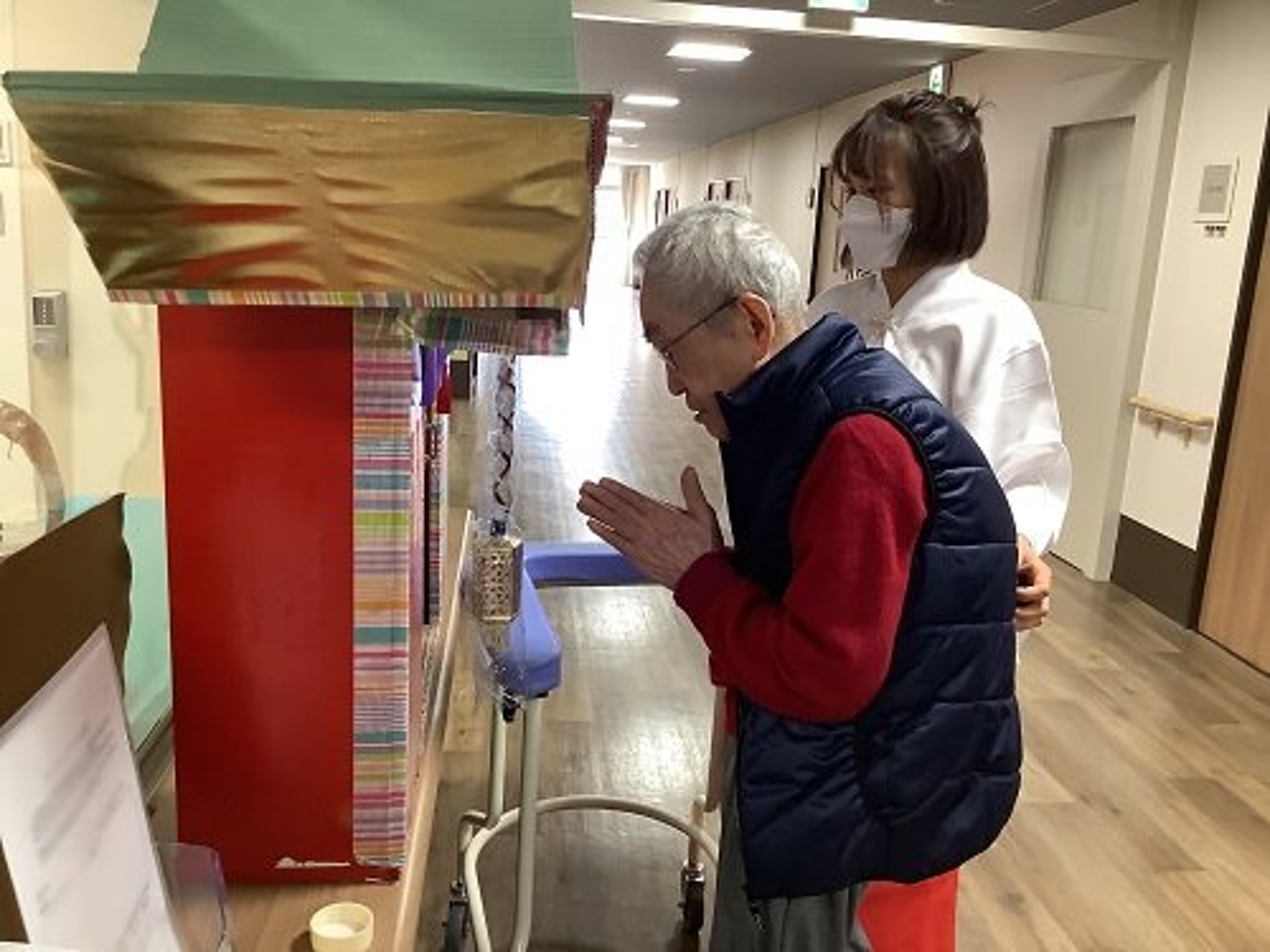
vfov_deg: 45.4
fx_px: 1137
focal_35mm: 31
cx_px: 635
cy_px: 476
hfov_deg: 58.4
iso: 200
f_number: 2.4
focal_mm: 3.3
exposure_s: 1/60
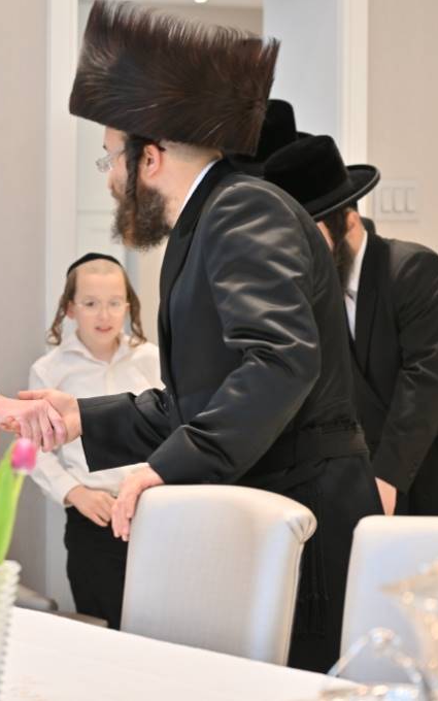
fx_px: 2578
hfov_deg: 9.7
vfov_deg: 15.5
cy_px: 350
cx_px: 53
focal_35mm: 135
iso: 640
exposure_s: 1/200
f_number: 4
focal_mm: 88
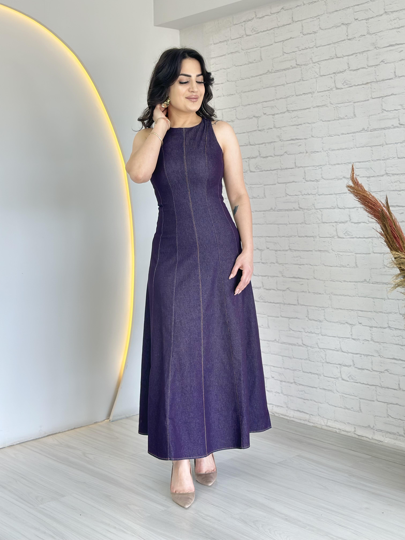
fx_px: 749
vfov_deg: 39.7
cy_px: 270
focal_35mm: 48
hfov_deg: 30.3
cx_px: 202
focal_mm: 6.86
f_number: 1.78
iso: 80
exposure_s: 1/100
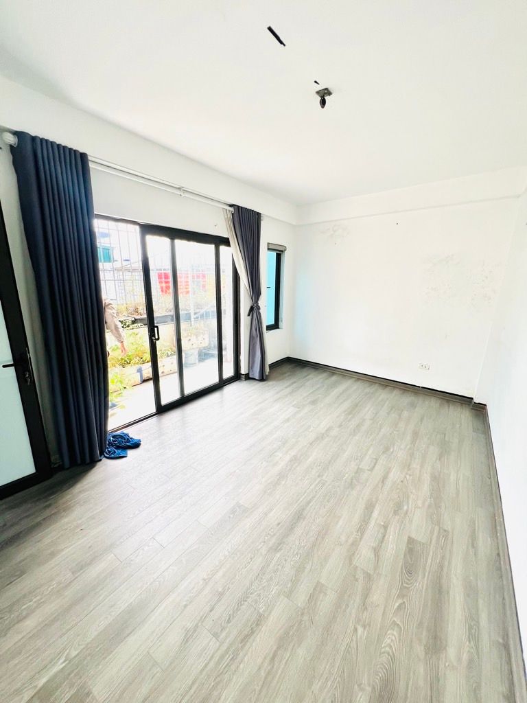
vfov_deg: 106.2
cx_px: 264
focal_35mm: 13
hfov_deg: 89.9
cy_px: 352
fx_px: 264
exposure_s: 1/99
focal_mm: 1.57
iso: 32
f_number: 1.8
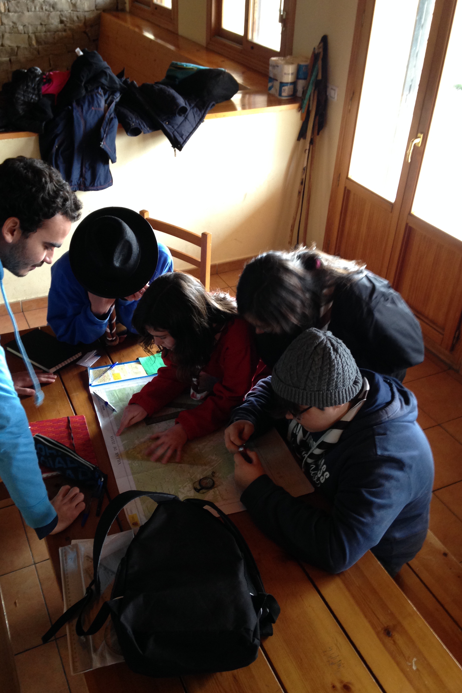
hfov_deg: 37.8
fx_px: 674
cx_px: 212
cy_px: 348
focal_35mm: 35
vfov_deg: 54.4
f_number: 2.4
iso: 100
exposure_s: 1/20
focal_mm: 4.12
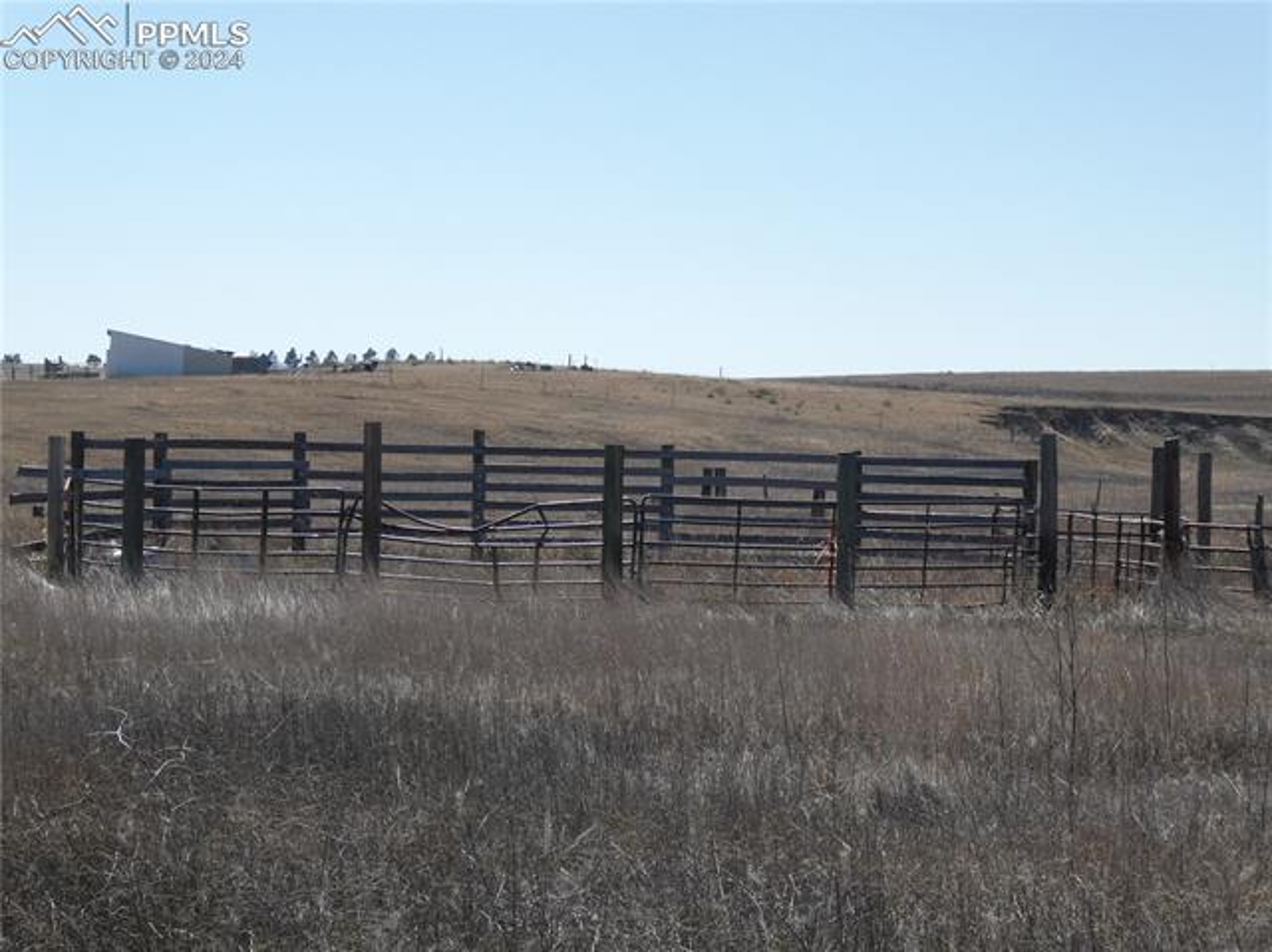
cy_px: 476
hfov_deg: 18.6
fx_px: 3892
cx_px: 636
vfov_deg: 13.9
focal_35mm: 106
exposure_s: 1/500
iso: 80
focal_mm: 19
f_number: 5.1
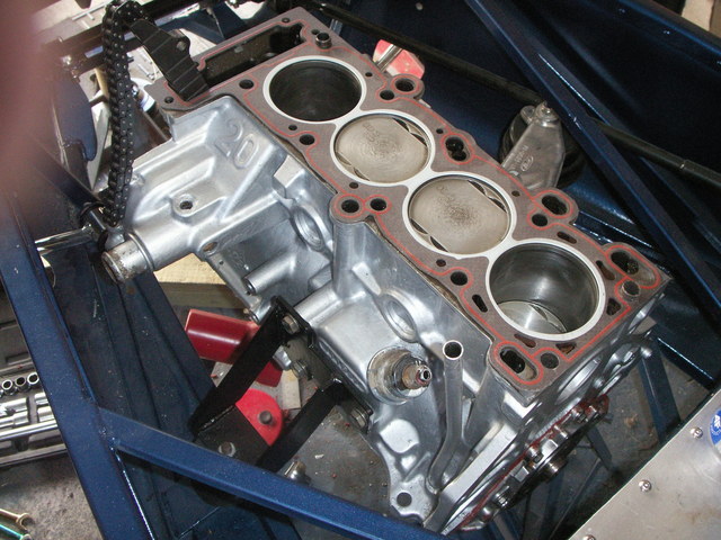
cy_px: 270
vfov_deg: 38.7
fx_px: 771
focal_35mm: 37
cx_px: 360
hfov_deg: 50.1
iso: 160
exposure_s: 1/40
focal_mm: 7.7
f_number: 3.5
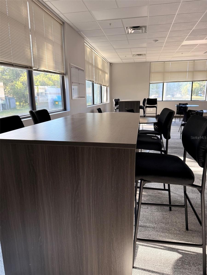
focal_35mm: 24
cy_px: 138
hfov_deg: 56.8
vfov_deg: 71.6
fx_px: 191
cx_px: 104
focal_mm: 6.76
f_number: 1.78
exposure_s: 1/121
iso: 200
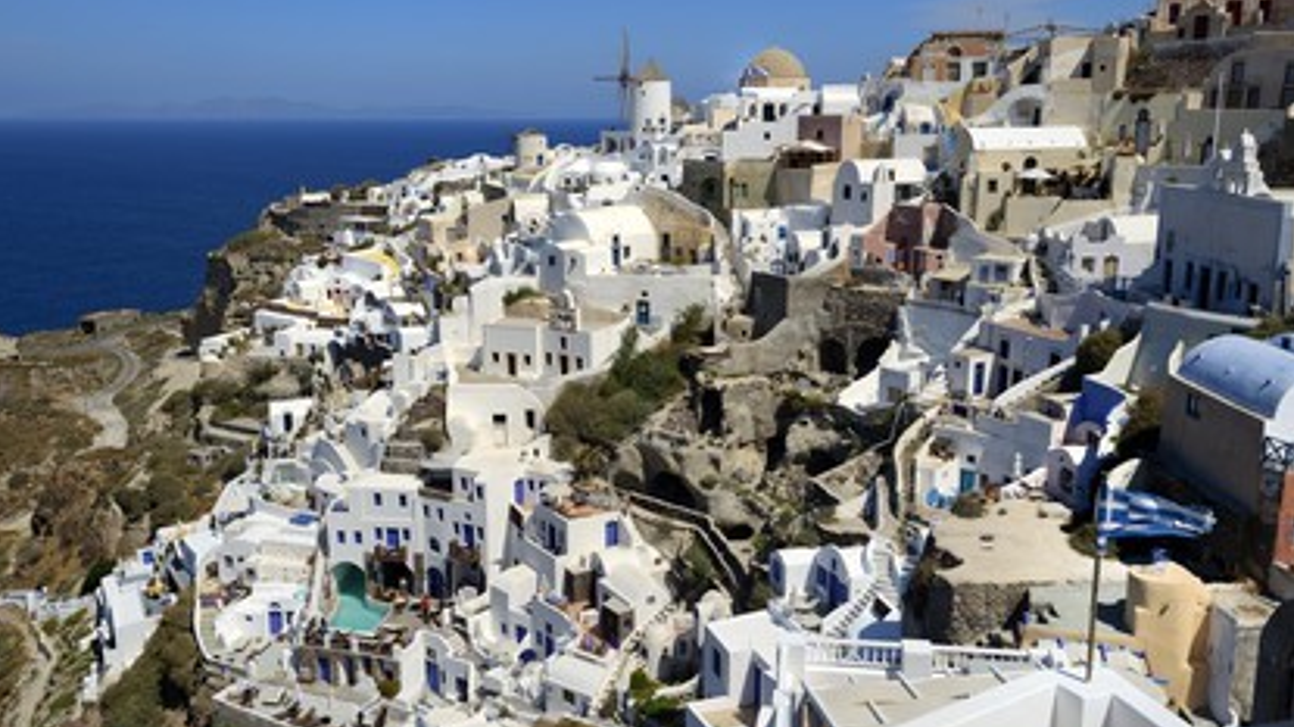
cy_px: 362
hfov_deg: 58.0
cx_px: 644
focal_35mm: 34
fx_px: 1166
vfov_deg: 34.6
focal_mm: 32
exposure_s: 1/320
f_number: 10
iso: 100
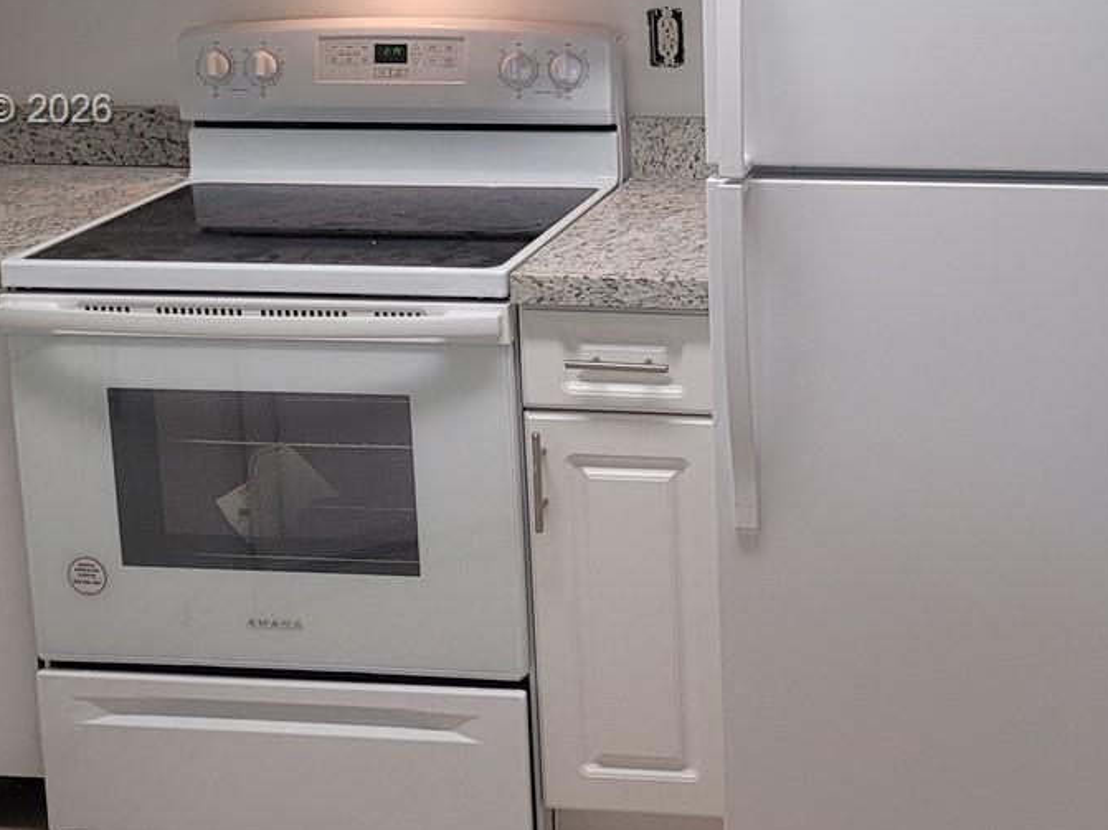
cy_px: 112
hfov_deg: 30.3
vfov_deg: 23.1
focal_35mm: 62
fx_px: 1984
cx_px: 920
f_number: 1.8
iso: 125
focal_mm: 5.4
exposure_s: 1/120
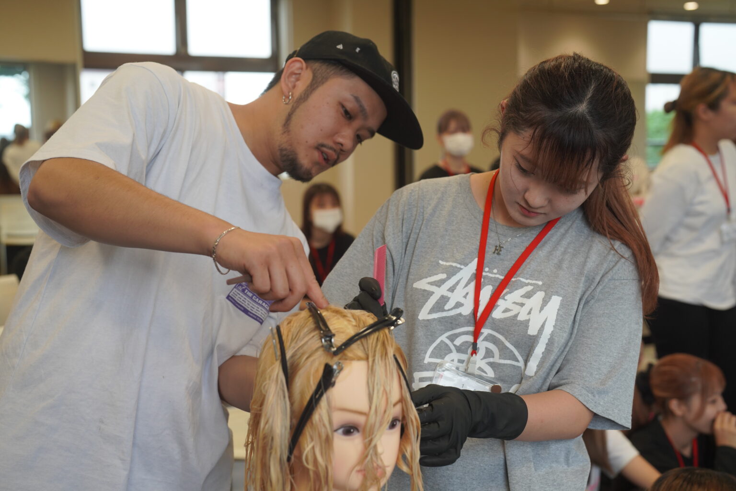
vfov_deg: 27.0
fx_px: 1022
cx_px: 368
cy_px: 246
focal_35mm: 50
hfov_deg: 39.6
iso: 320
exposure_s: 1/160
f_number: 4
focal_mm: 50
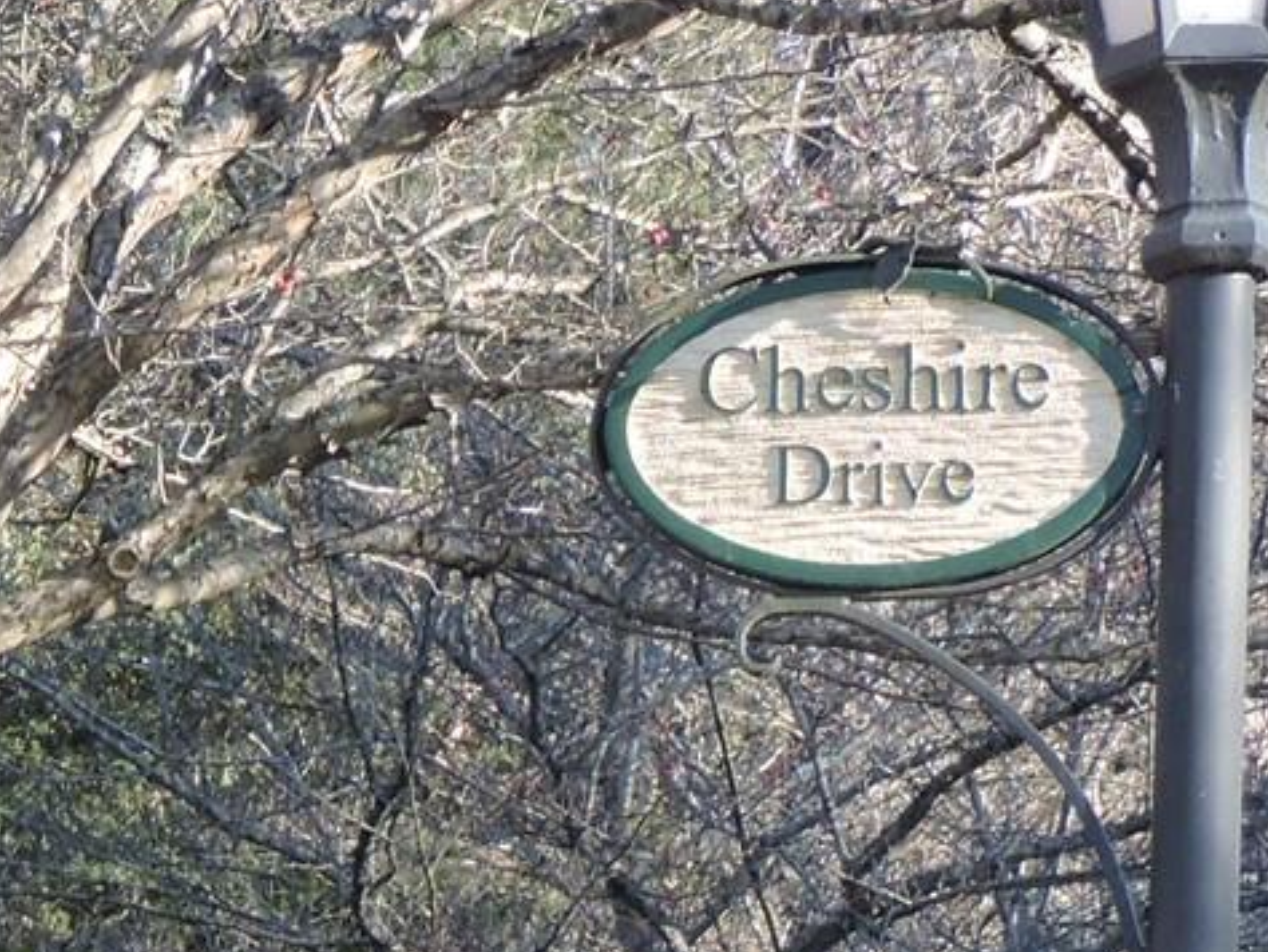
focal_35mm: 216
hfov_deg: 9.0
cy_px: 1375
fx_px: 7916
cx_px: -439
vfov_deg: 6.8
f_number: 3.6
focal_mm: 8.9
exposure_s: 1/160
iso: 100
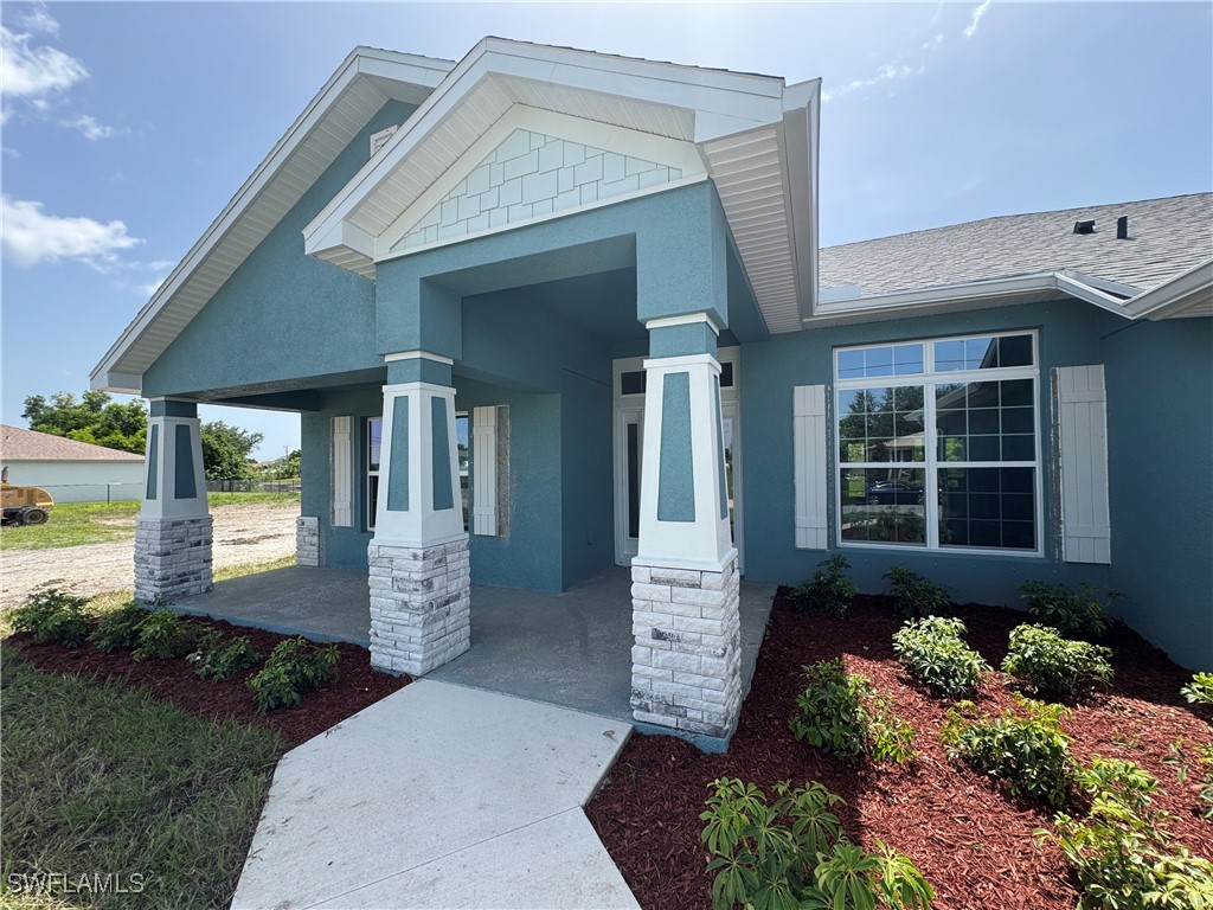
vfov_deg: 85.7
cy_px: 455
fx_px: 491
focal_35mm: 14
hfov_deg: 102.1
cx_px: 606
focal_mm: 2.22
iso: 40
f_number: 2.2
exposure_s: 1/756
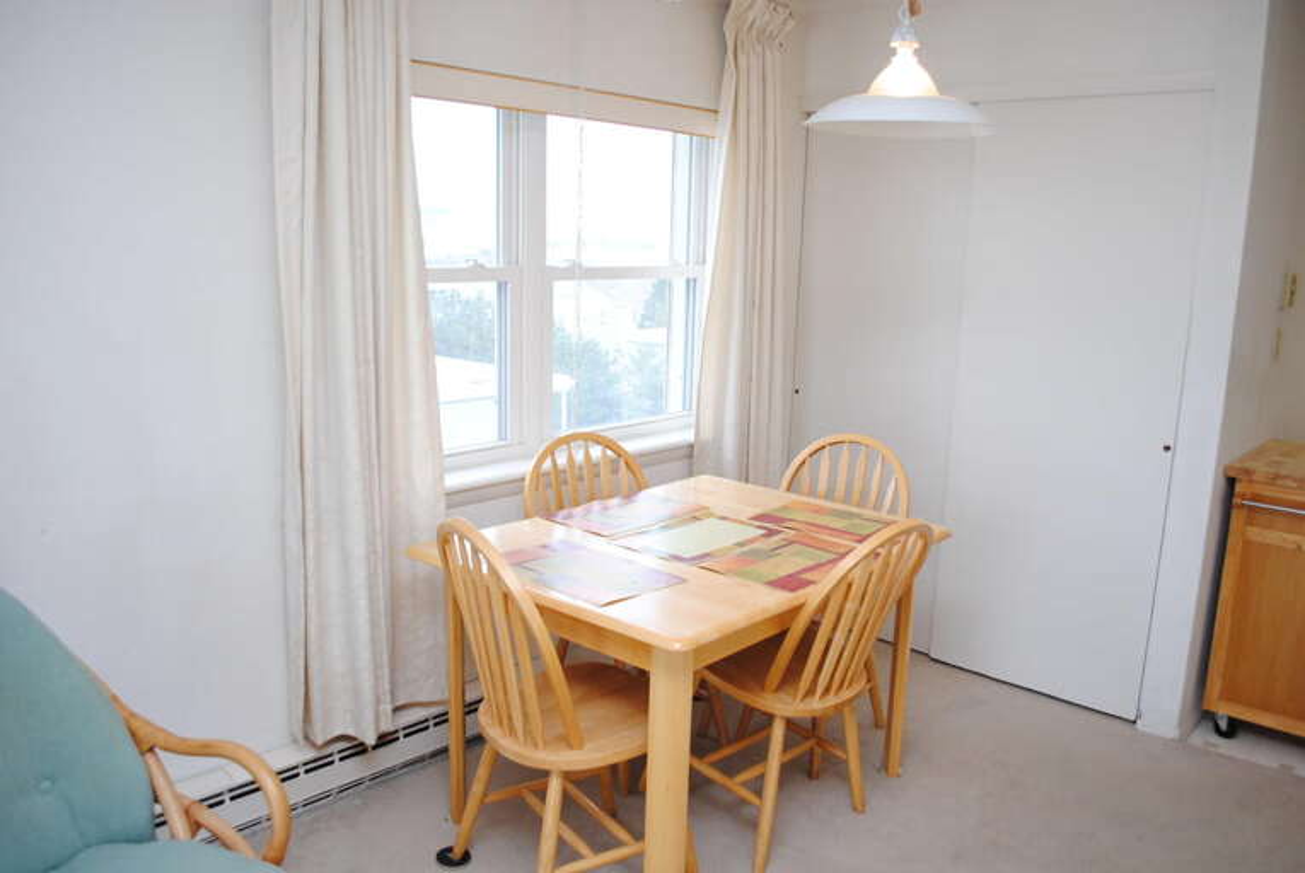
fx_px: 980
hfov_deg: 67.3
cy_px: 436
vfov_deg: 48.0
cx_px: 652
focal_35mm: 27
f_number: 3.5
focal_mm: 18
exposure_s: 1/40
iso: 200
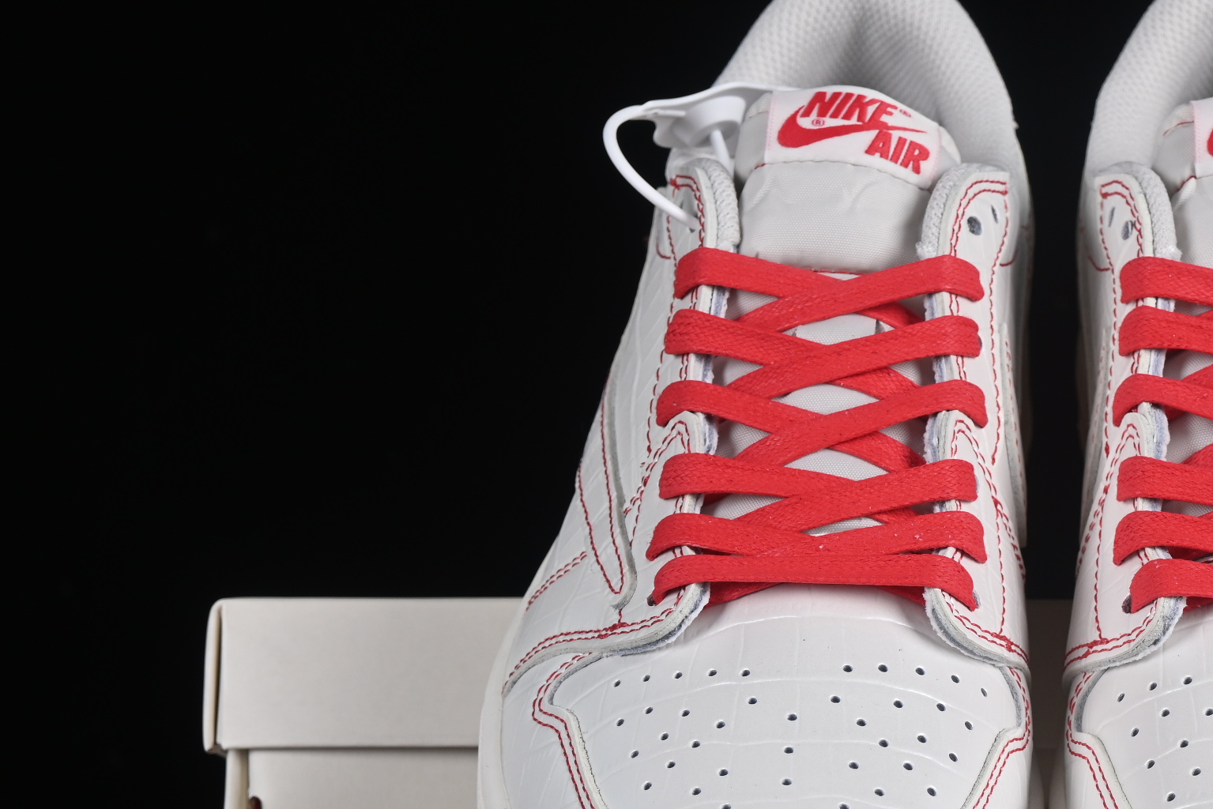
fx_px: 4583
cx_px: 1060
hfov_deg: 14.9
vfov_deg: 10.1
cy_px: 661
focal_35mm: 136
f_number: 8
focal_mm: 50
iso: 160
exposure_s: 1/80
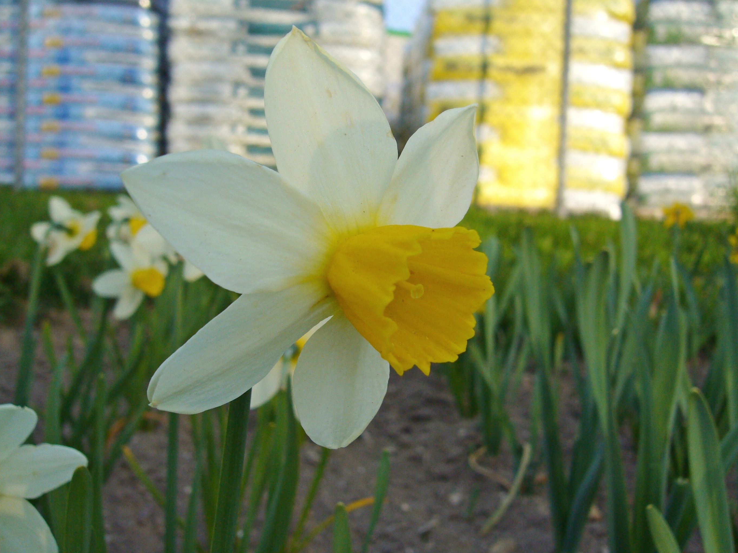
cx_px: 372
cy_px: 275
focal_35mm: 37
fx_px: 789
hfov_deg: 50.1
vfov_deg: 38.7
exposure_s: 1/160
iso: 80
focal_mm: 6
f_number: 5.7
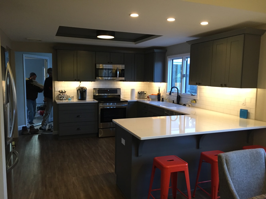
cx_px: 133
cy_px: 100
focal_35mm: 29
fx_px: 223
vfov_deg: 48.2
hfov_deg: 61.7
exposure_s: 1/30
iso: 160
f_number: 2.2
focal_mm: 4.15
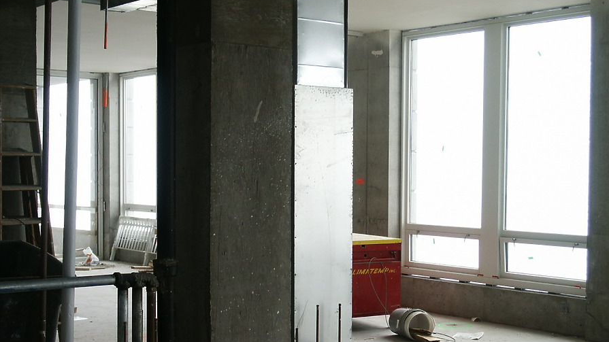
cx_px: 306
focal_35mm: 57
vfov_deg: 21.0
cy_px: 208
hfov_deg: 36.6
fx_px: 920
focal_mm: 10.88
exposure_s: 1/45
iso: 64
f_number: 3.6
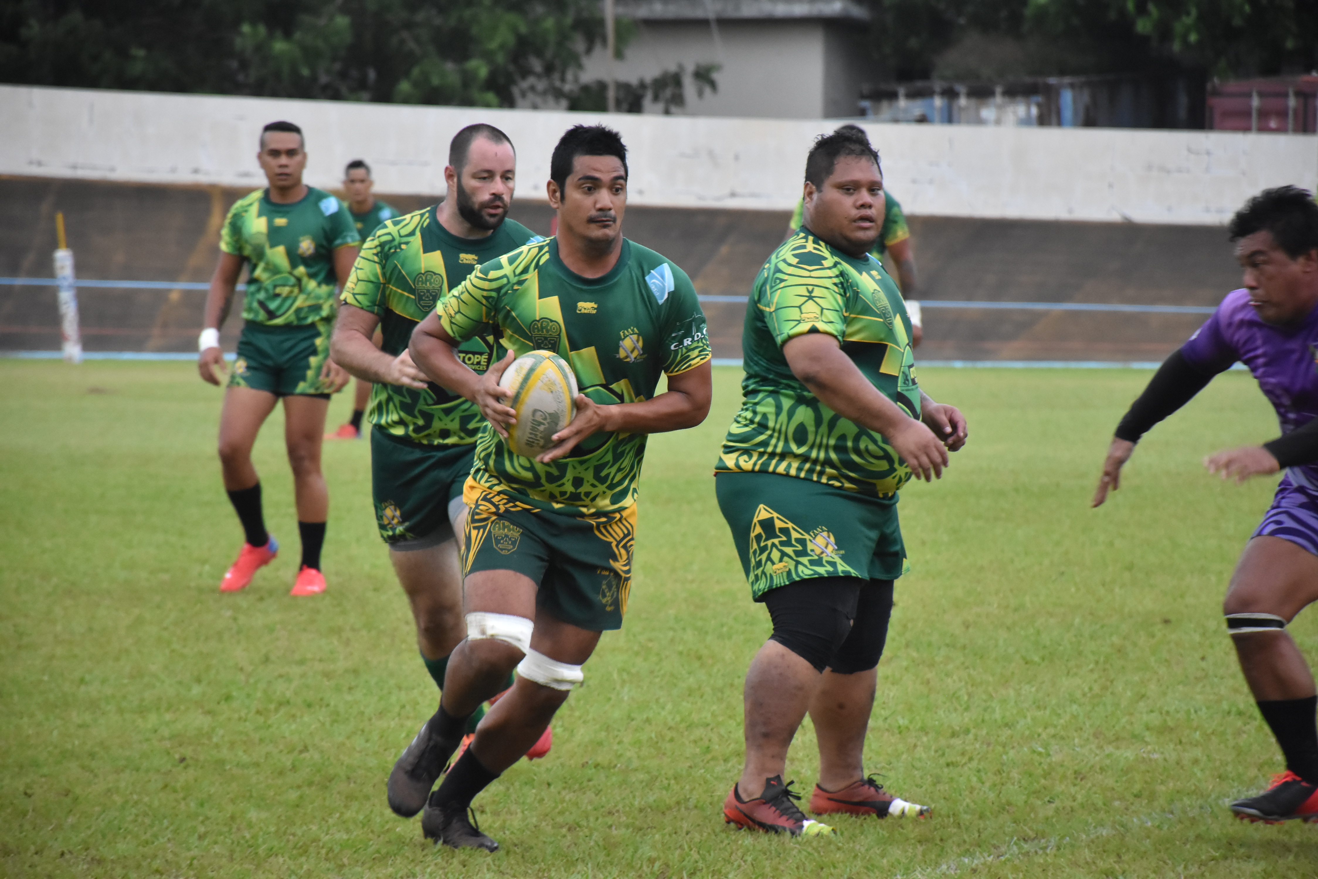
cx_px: 659
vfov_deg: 6.5
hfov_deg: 9.8
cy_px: 440
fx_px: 7690
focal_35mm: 210
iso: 2500
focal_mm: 140
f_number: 5.6
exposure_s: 1/320
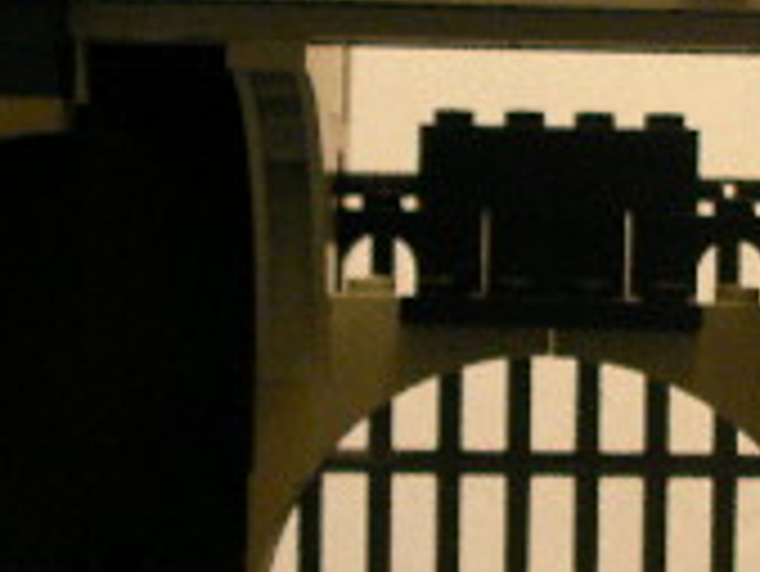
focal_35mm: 144
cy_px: 257
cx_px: 522
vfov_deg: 10.3
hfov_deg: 13.7
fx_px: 3164
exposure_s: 1/4.6
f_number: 3.5
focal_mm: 6.3
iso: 200
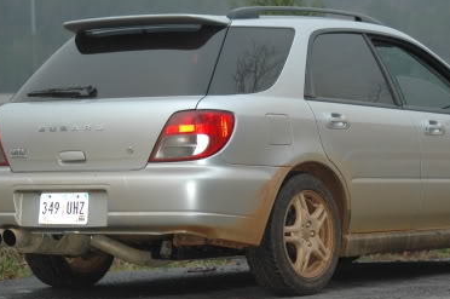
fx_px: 2197
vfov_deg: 7.8
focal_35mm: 176
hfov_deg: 11.7
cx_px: 323
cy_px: 202
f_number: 4
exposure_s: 1/60
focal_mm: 78
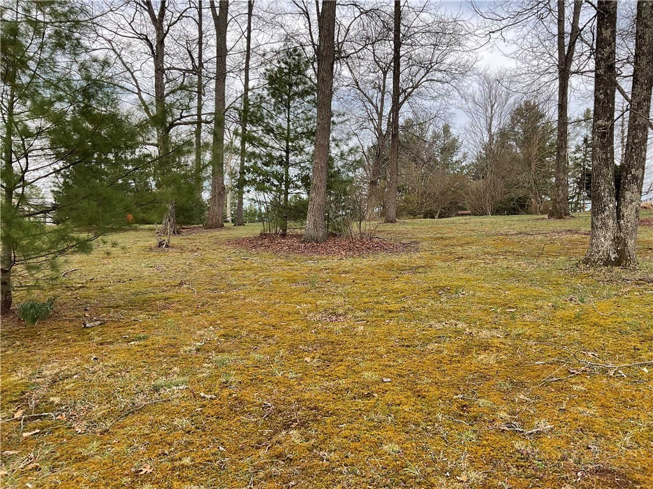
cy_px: 244
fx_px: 547
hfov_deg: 61.7
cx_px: 326
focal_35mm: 29
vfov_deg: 48.2
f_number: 1.8
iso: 16
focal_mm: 3
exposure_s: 1/240
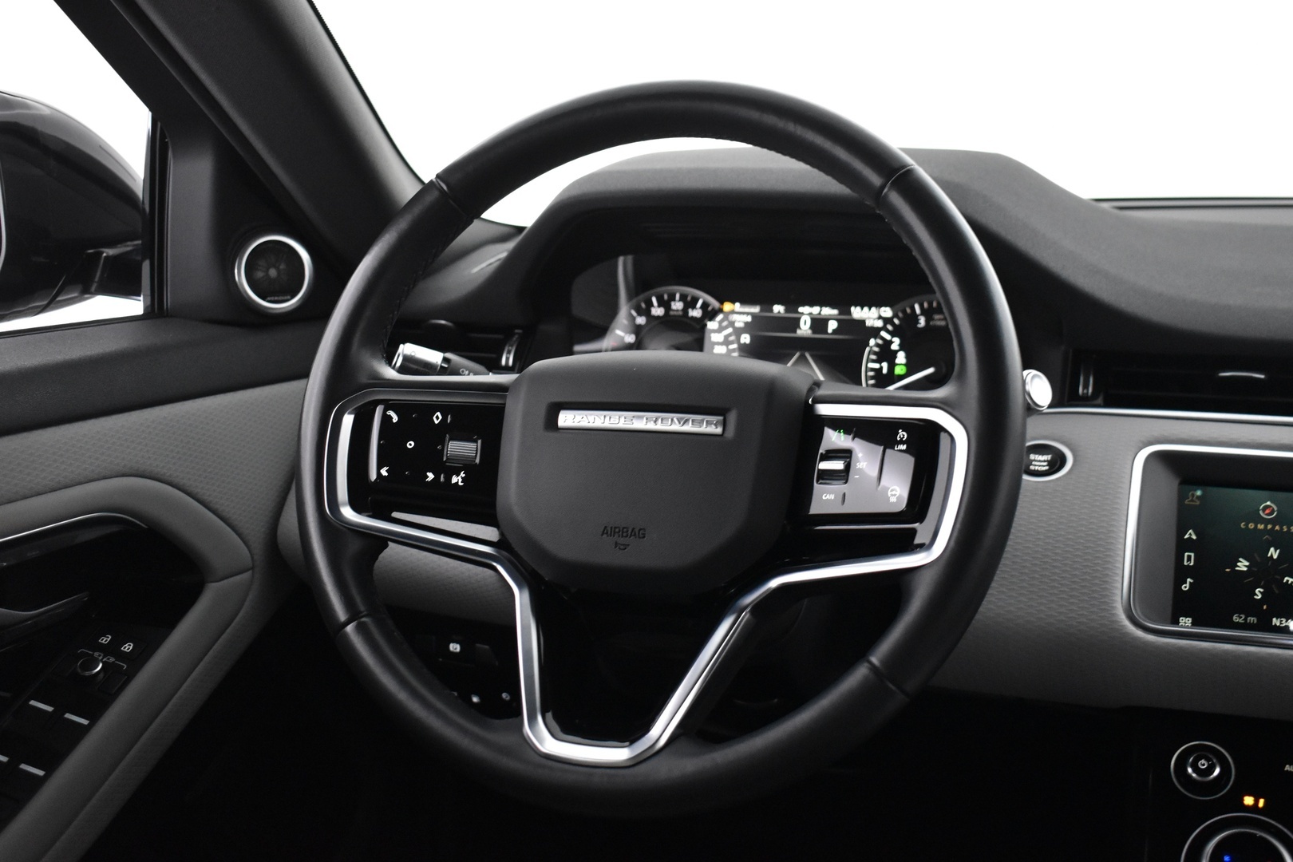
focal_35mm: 42
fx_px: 1508
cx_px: 646
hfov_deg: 46.4
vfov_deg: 31.9
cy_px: 431
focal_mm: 28
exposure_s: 1/30
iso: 3200
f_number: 4.2
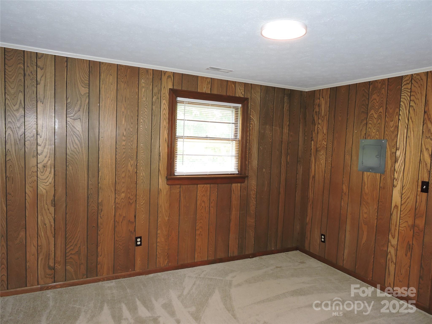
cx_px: 216
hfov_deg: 71.6
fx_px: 300
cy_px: 162
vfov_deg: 56.8
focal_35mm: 24
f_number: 3.3
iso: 200
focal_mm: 4.3
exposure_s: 1/30
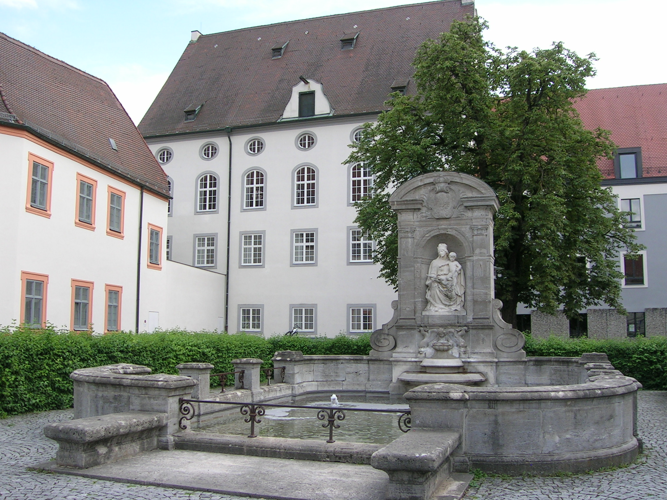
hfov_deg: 52.6
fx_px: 674
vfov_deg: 40.7
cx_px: 334
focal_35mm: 35
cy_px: 250
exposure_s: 1/148
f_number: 4.8
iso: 50
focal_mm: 5.4
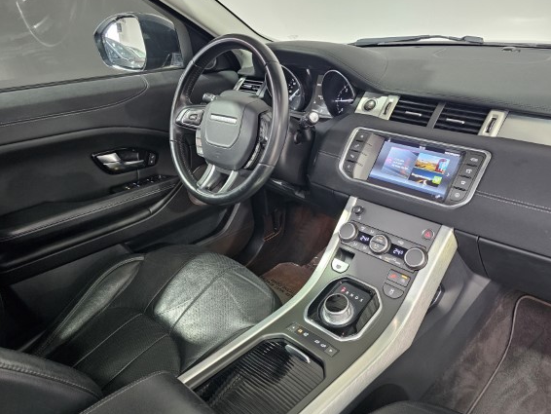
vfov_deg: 53.1
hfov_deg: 67.2
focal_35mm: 26
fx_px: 414
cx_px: 295
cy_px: 221
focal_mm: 6.3
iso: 1000
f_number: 1.7
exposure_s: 1/100
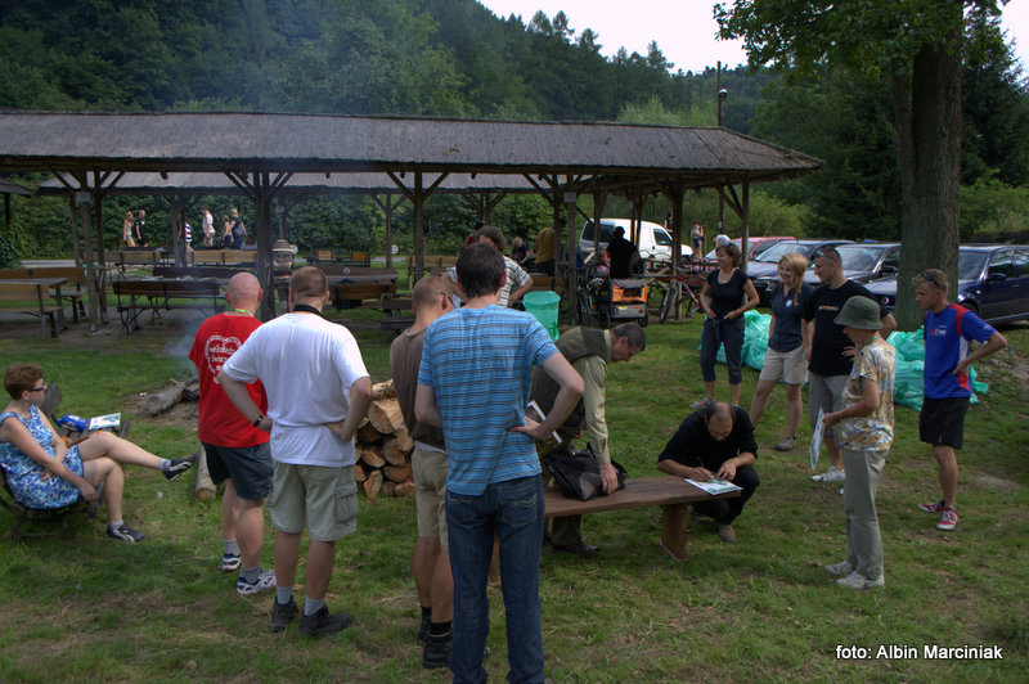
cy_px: 342
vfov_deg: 47.9
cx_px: 514
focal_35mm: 27
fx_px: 771
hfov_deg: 67.4
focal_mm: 18
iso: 400
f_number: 4.5
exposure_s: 1/1000
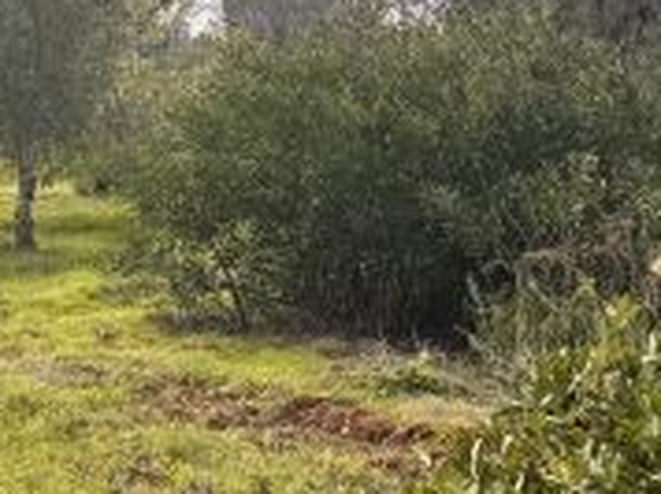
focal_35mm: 81
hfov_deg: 24.1
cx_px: 375
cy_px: 104
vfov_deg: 18.0
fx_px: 1545
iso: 80
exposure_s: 1/2710
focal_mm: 6.76
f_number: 1.78
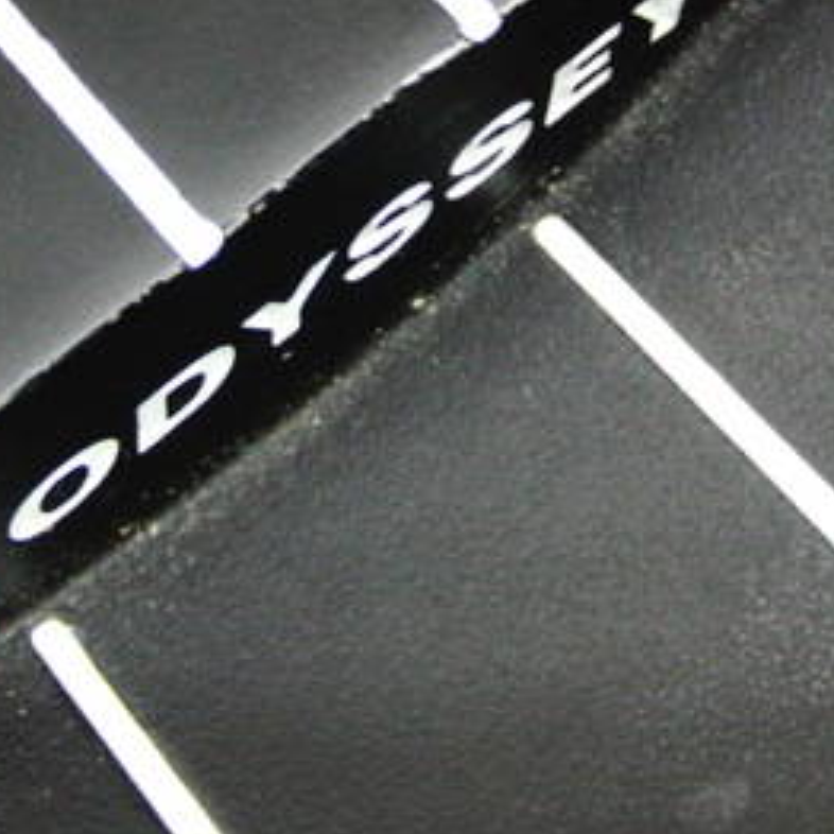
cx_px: 414
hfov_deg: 21.7
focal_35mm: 80
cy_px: 175
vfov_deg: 21.4
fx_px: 2181
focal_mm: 6.42
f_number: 3.6
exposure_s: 1/25
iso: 400
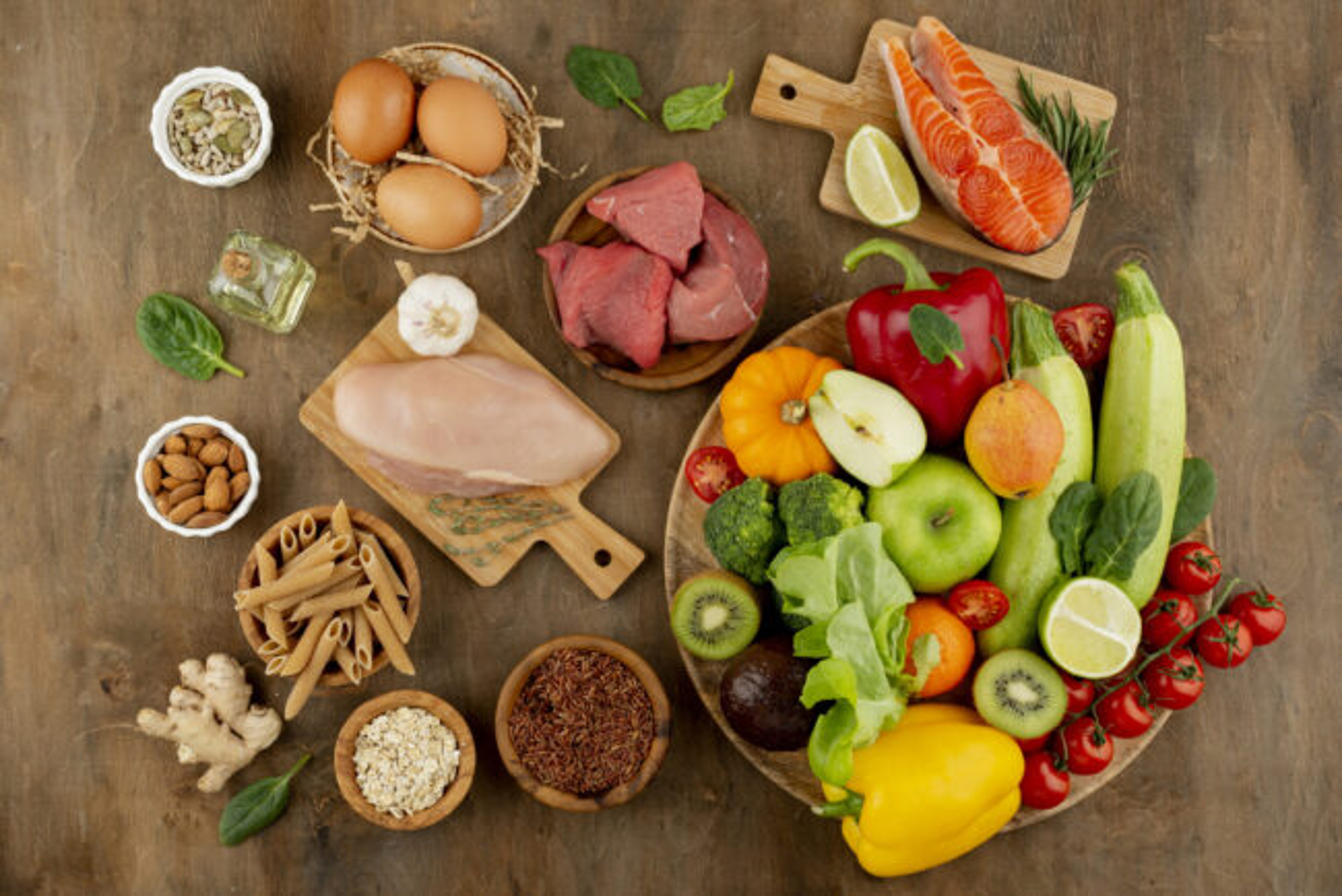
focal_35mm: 50
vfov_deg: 27.0
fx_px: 1865
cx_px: 671
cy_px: 448
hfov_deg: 39.6
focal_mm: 50
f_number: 9
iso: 100
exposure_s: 1/100
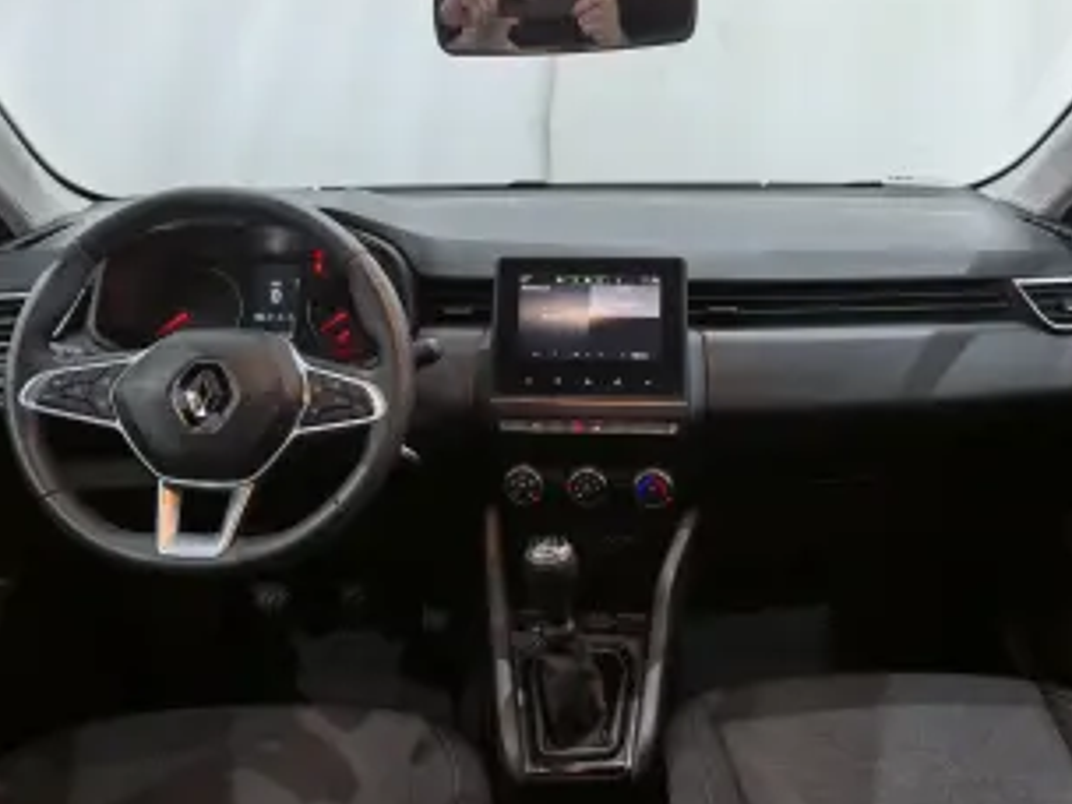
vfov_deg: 44.1
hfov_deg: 56.8
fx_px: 991
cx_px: 561
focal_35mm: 32
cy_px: 360
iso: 160
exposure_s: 1/50
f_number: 1.4
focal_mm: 6.98
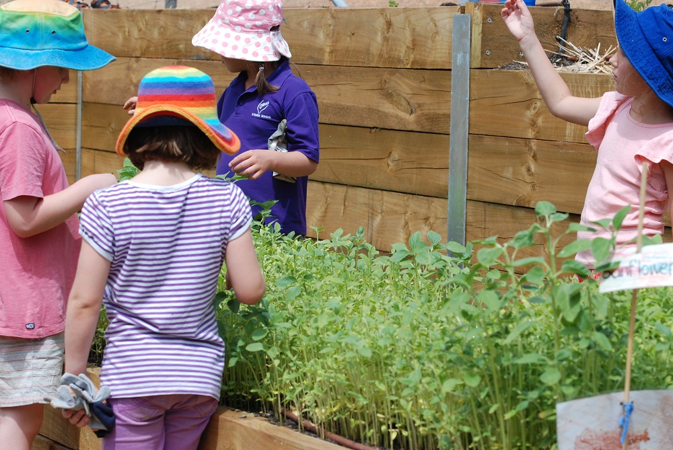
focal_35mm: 105
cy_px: 225
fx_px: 1965
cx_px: 336
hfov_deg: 19.4
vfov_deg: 13.1
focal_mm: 70
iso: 200
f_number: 5.6
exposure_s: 1/500
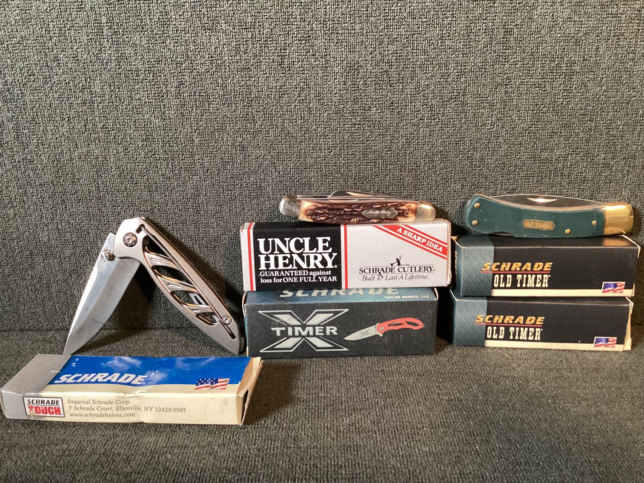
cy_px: 242
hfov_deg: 58.3
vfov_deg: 45.4
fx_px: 577
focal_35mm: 31
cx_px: 322
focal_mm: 3.3
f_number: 2.4
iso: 250
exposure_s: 1/40
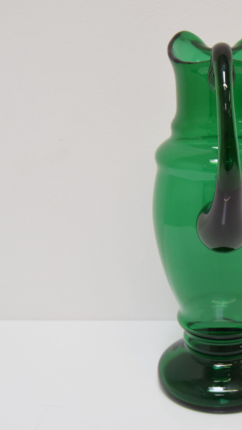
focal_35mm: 55
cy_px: 215
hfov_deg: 21.4
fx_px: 625
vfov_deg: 38.0
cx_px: 224
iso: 1600
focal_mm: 23
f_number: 6.3
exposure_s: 1/160
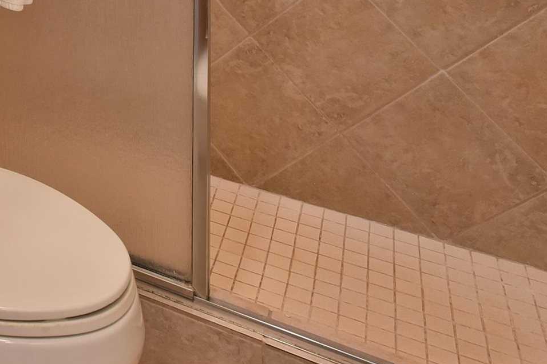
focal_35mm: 45
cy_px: -206
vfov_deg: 23.1
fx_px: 684
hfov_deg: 35.7
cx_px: -83
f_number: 16
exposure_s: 1/15
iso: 2200
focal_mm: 14
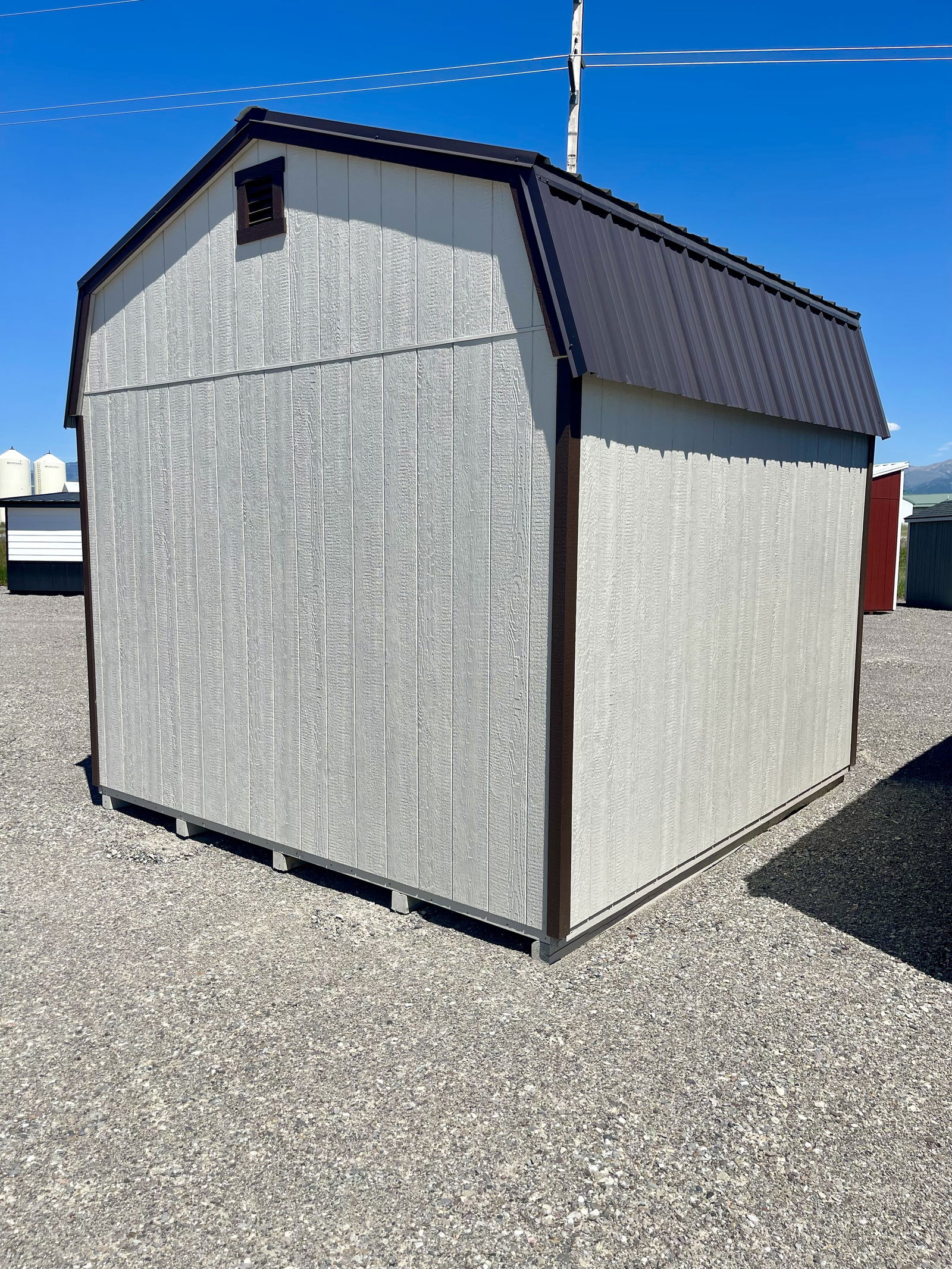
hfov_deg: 54.9
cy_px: 634
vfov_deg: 69.4
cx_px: 476
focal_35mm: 25
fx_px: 917
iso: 32
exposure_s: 1/5917
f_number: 1.6
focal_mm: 5.1
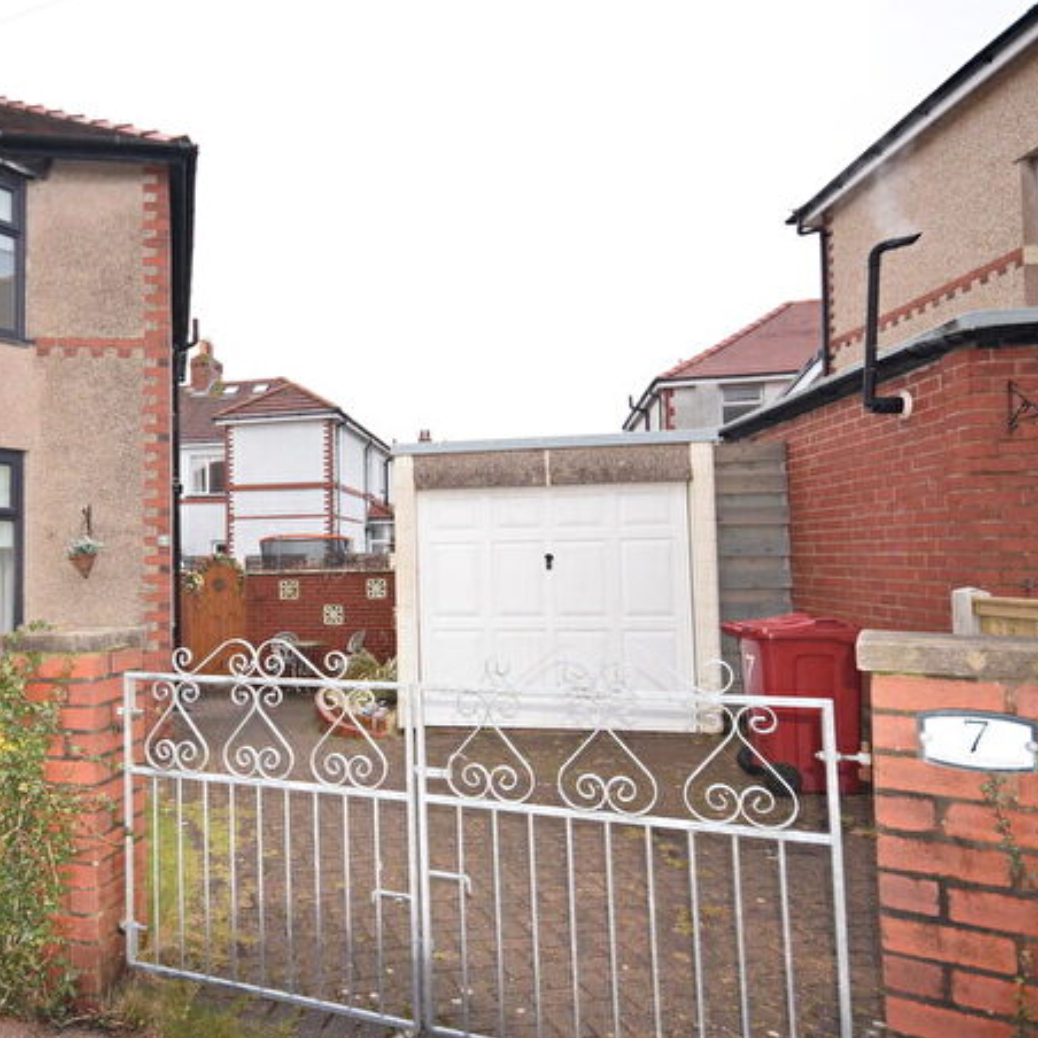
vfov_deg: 61.6
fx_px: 870
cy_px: 527
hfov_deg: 58.8
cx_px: 278
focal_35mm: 26
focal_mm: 13
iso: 450
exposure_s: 1/125
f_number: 5.6
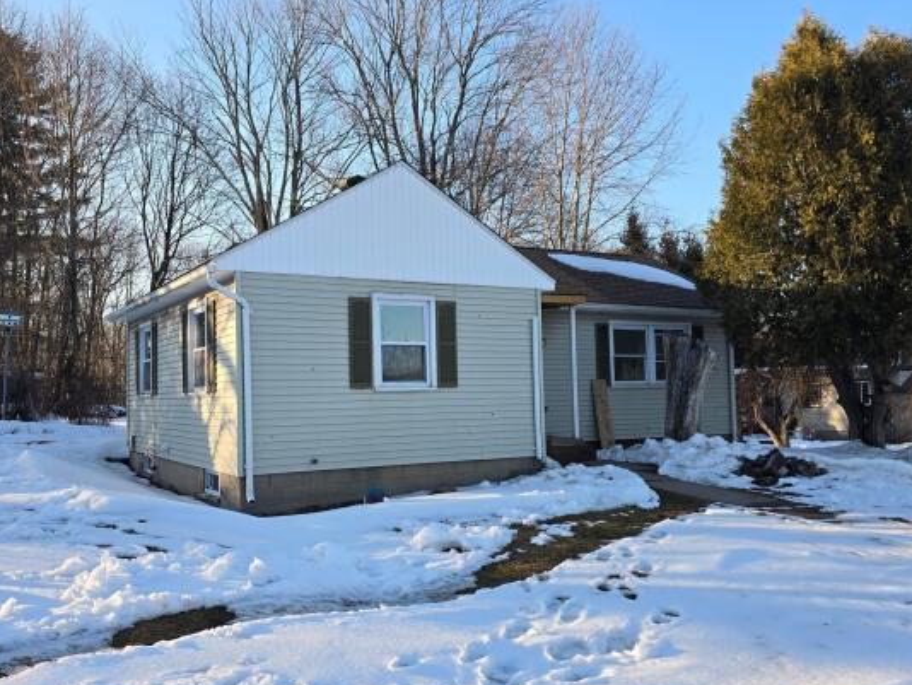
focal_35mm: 31
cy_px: 348
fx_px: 817
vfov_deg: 45.5
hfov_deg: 58.2
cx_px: 410
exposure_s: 1/201
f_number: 1.7
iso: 12
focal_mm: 6.3
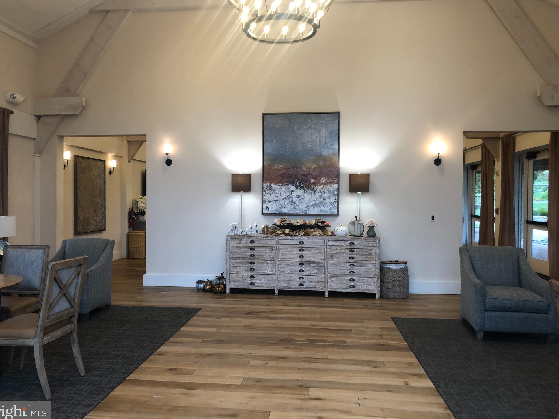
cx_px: 270
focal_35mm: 29
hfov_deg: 61.6
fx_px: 468
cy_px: 207
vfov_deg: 48.2
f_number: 1.8
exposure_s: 1/20
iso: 40
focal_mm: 3.99
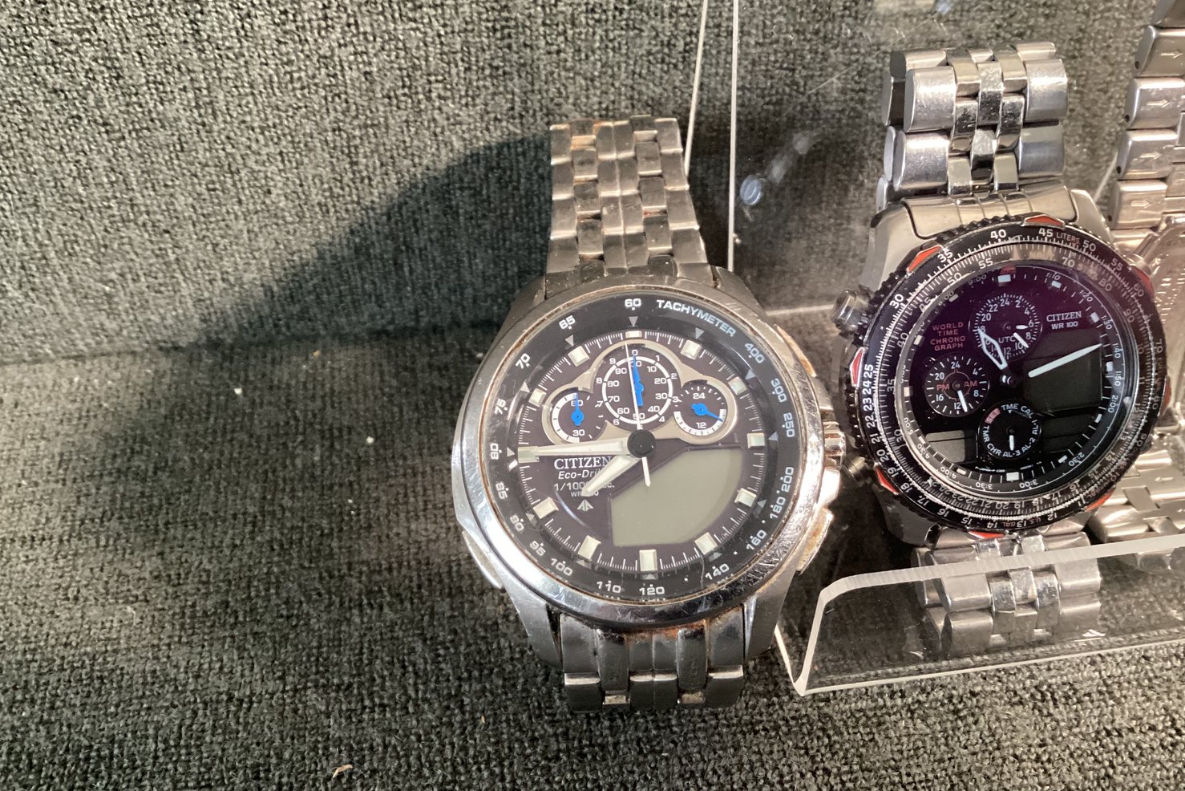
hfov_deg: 57.2
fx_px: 1086
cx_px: 581
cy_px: 418
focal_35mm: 33
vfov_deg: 40.0
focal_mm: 3.3
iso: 500
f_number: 2.4
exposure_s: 1/30
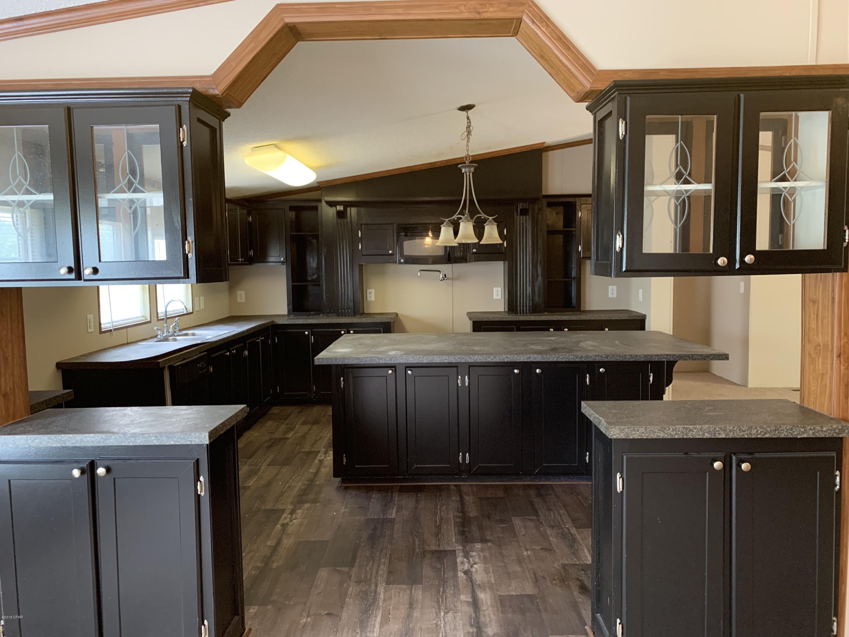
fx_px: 638
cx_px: 424
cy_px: 318
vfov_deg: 53.1
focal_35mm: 26
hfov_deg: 67.3
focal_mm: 4.25
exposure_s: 1/40
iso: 320
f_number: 1.8
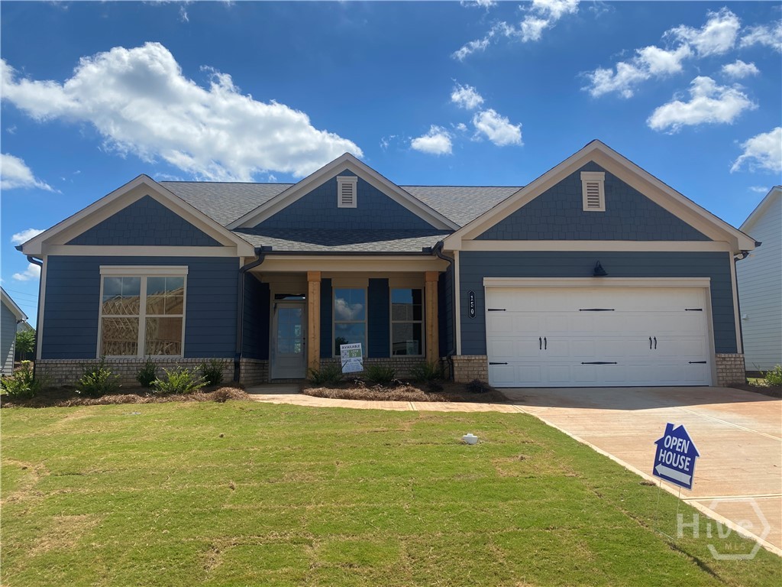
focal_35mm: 26
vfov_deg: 53.1
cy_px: 294
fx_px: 587
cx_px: 391
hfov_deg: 67.3
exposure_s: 1/3610
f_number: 1.8
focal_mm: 4.25
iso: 32
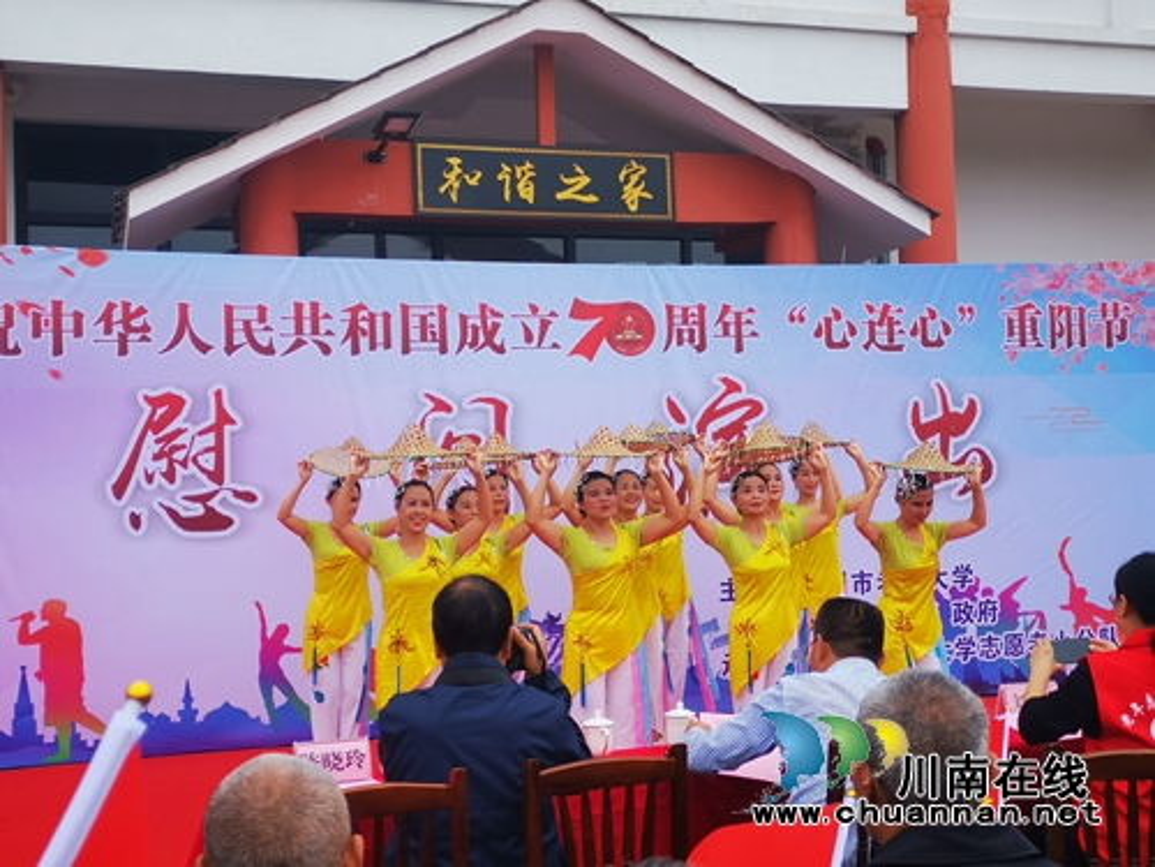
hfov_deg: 40.4
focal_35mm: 47
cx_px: 578
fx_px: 1568
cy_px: 434
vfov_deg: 30.9
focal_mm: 4.75
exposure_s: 1/1353
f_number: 1.8
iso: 50
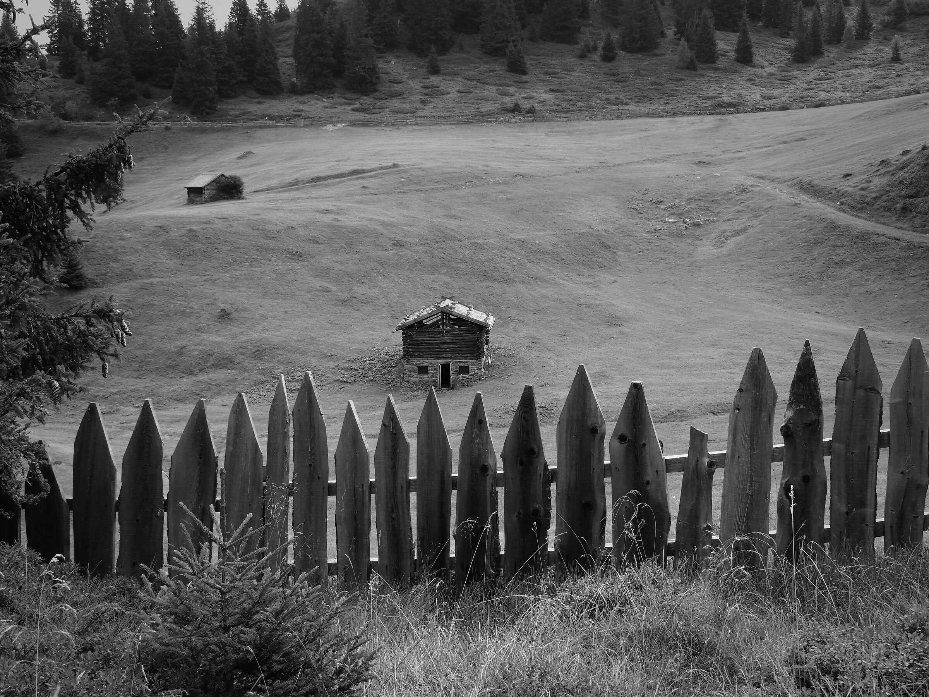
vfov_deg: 32.2
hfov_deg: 42.1
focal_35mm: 45
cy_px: 348
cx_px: 464
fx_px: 1208
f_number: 4
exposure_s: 1/200
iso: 100
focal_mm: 8.1
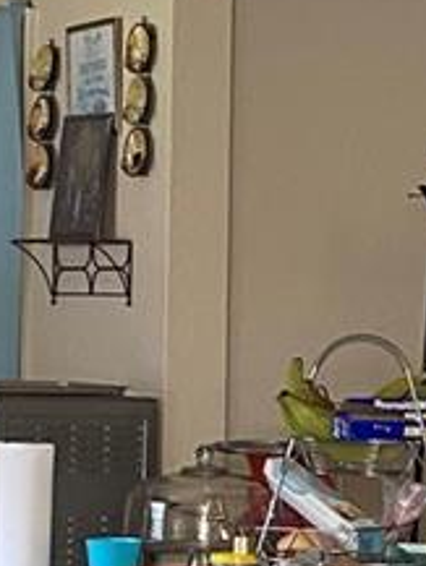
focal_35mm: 144
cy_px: 399
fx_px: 2361
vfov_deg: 13.7
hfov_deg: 8.9
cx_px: 1139
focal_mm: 4.25
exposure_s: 1/60
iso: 160
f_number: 1.8
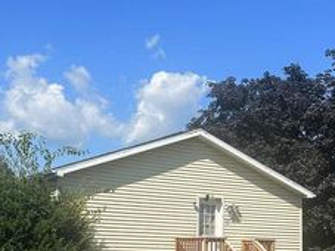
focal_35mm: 66
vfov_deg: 22.1
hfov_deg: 29.4
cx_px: 180
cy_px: 178
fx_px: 638
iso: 80
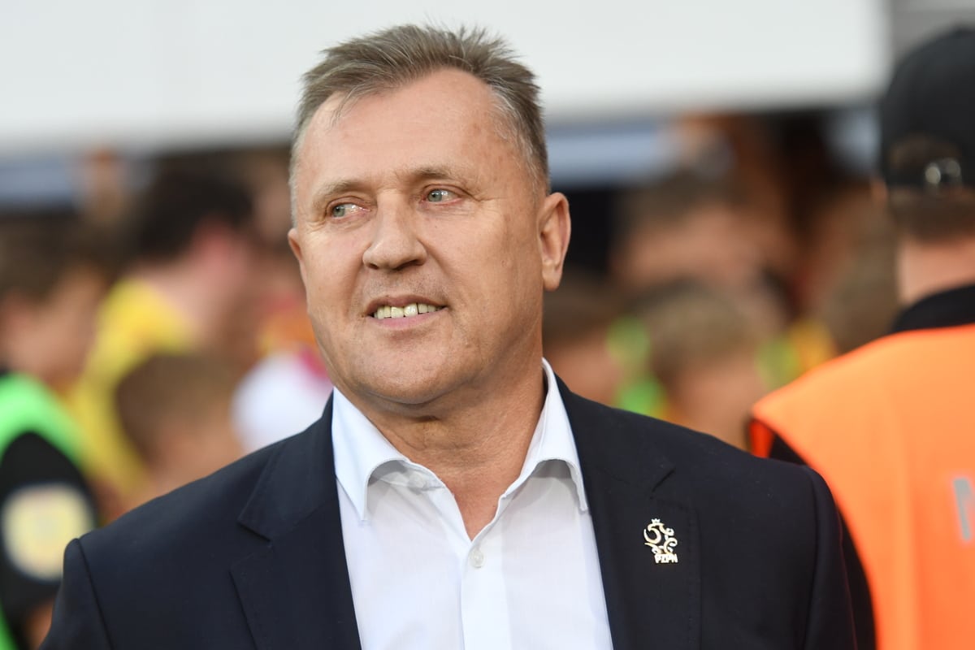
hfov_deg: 9.5
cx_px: 488
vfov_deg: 6.3
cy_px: 325
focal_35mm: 218
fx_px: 5890
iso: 1250
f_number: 2.8
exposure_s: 1/1250
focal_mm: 145
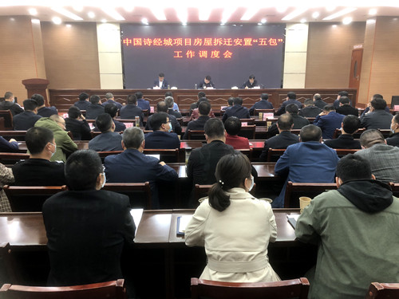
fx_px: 323
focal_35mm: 28
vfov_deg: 49.7
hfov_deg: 63.4
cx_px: 200
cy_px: 150
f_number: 1.8
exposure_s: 1/17
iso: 64
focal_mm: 4
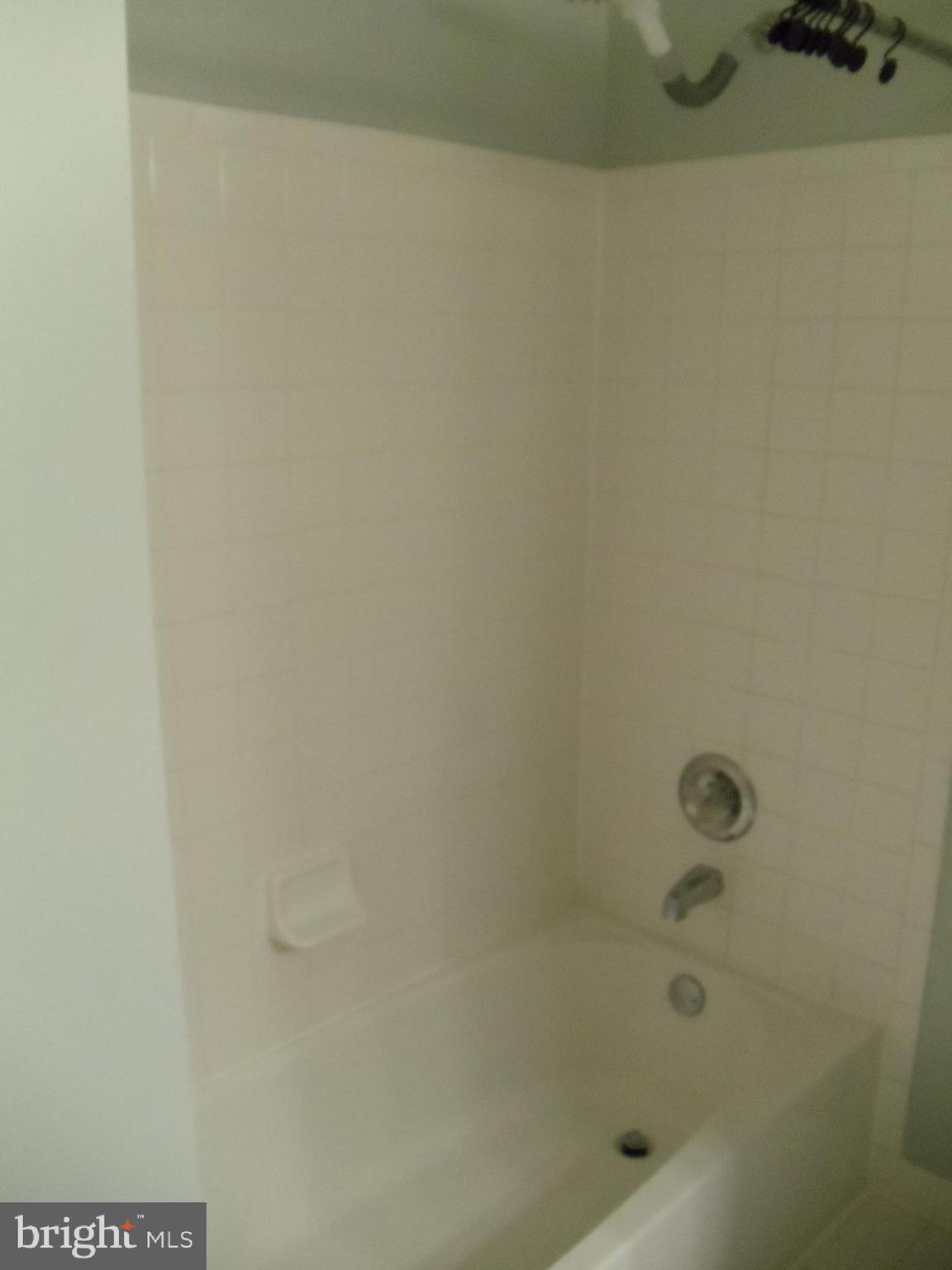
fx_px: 1613
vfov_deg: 42.9
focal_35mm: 44
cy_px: 635
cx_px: 476
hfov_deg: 32.9
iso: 800
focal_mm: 6
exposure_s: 1/80
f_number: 3.5
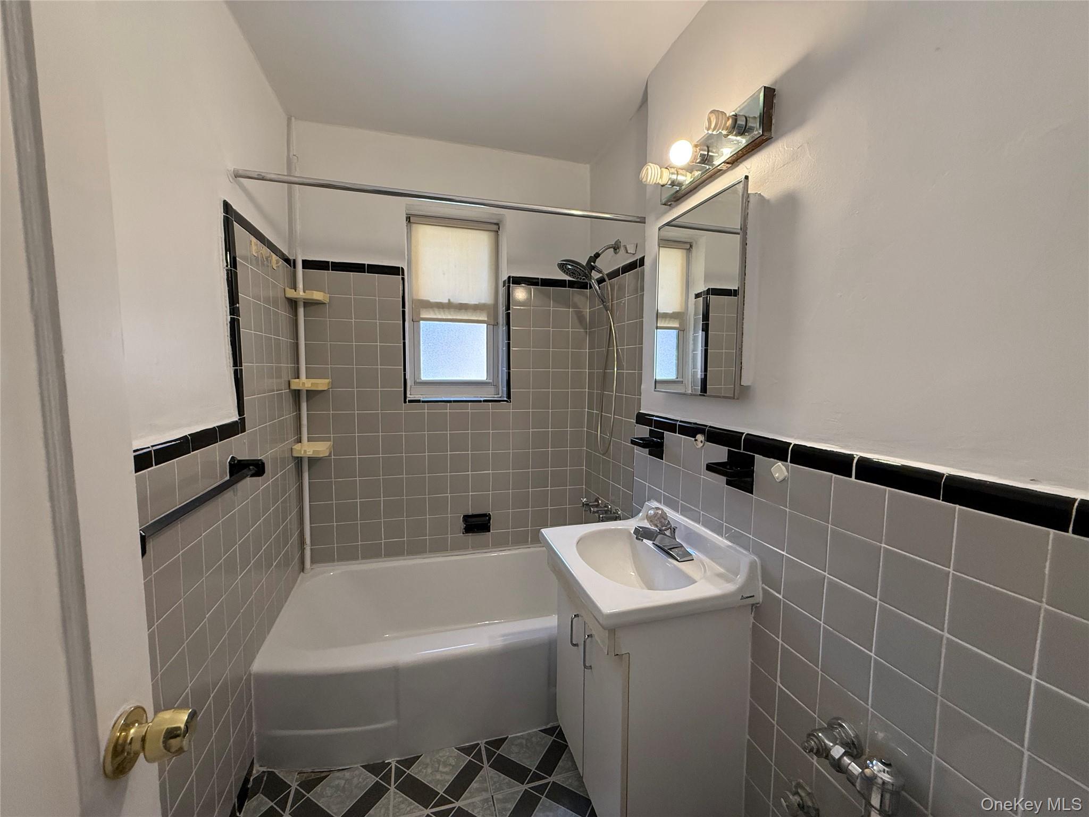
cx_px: 544
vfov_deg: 85.7
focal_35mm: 14
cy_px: 408
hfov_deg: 102.1
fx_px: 440
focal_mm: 2.22
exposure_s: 1/120
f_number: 2.2
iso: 250
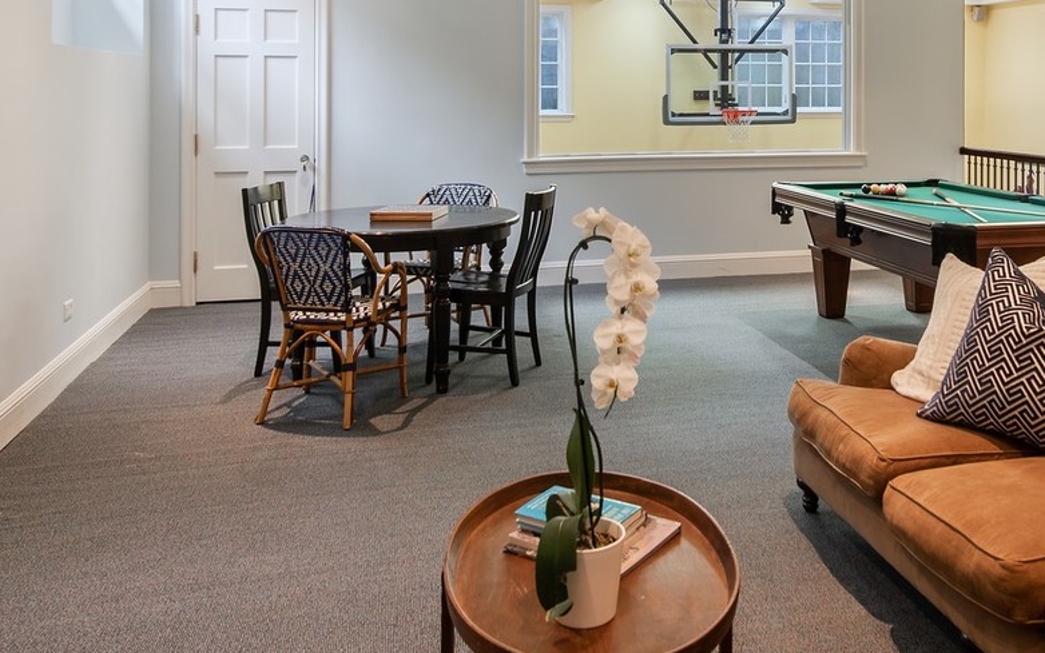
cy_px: 105
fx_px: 1082
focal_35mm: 38
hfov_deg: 50.6
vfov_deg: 32.4
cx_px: 698
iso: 100
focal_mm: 18
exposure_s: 2
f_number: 8
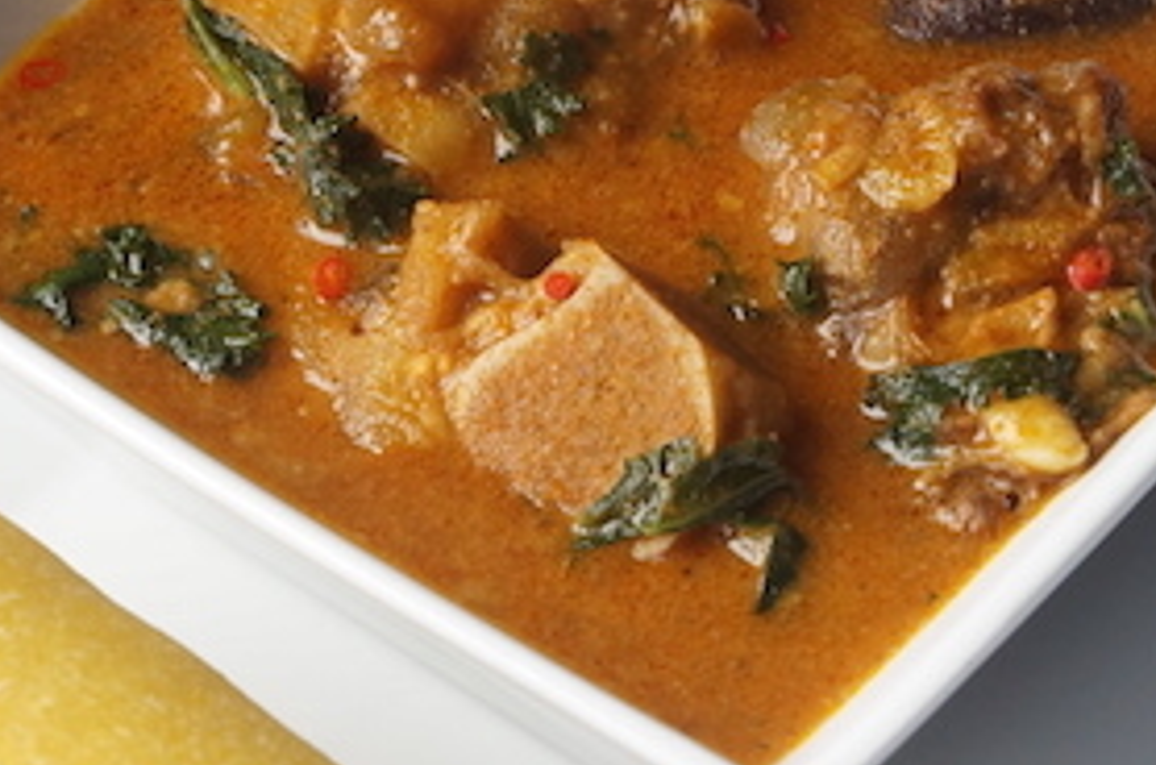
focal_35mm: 136
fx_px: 4357
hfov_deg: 15.1
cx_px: 403
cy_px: 395
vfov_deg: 10.0
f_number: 7.1
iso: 800
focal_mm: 42
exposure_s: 1/80
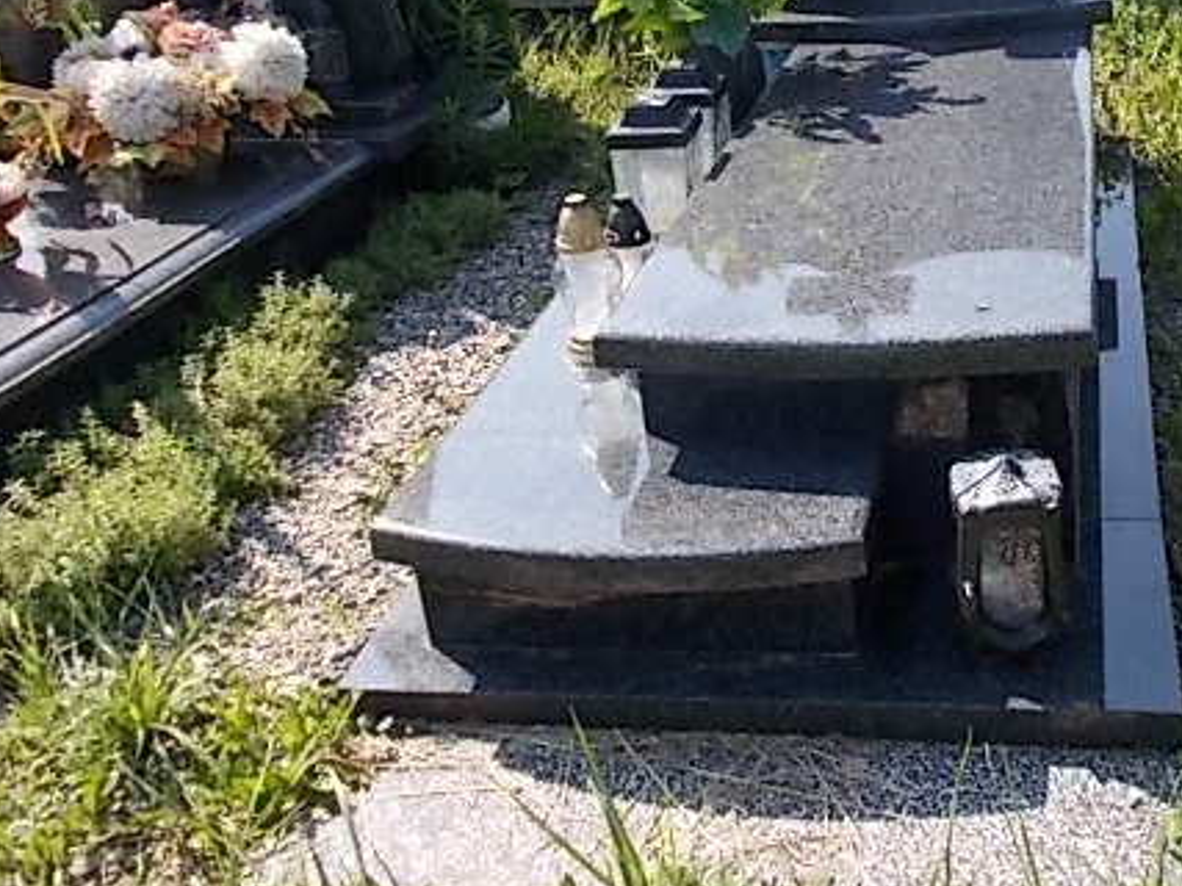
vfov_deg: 31.7
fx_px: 1536
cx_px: 842
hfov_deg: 41.2
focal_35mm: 45
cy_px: 252
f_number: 3.4
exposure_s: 1/400
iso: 80
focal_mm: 5.3
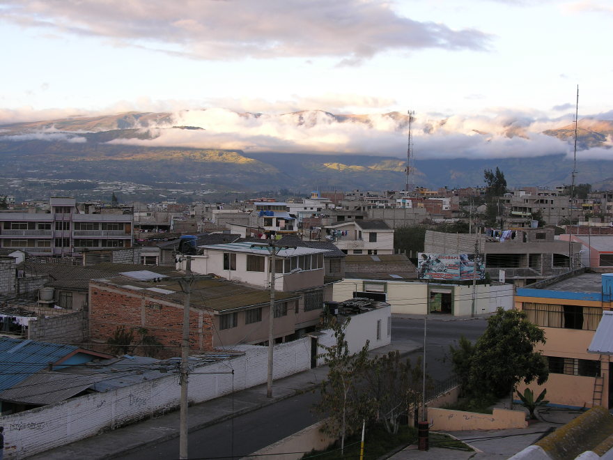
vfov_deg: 24.8
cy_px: 230
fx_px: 1045
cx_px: 306
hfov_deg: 32.7
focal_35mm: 59
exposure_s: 1/63
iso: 50
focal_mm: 15
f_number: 4.5
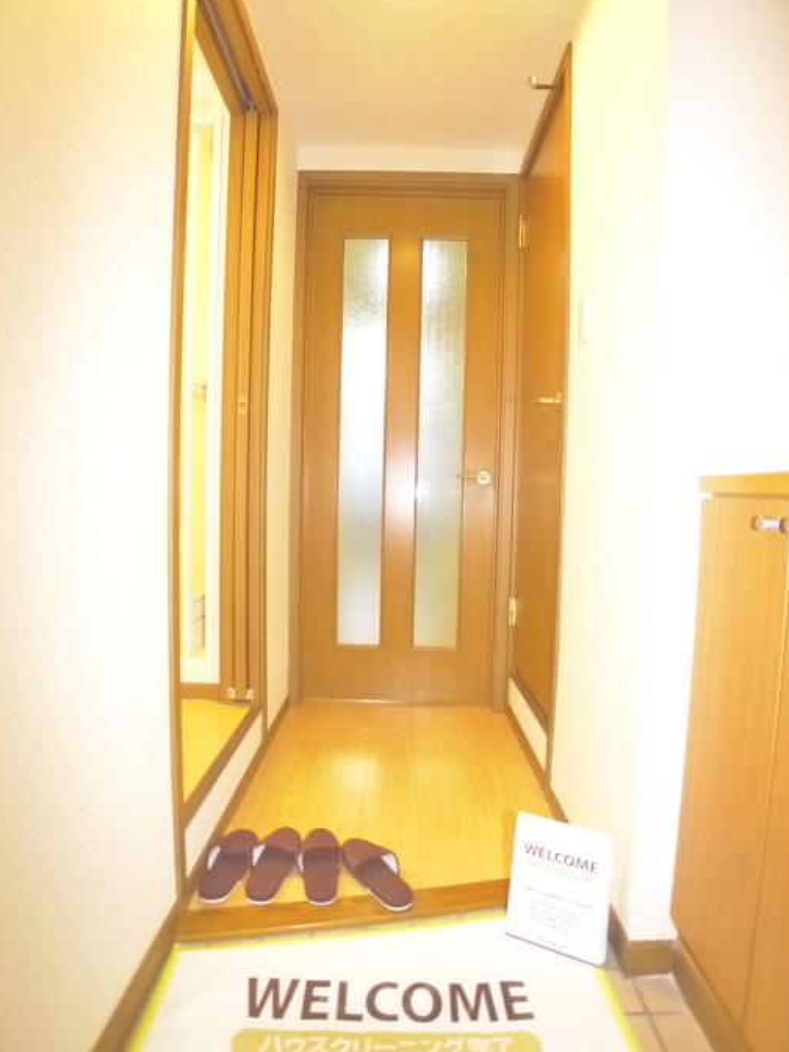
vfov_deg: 69.4
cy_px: 524
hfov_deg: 54.9
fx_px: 760
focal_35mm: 25
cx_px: 391
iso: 400
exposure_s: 1/15
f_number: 2
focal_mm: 5.1
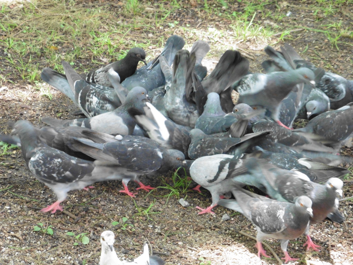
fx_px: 2029
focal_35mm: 199
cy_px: 132
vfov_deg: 7.5
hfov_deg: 9.9
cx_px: 176
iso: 800
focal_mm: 35.6
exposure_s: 1/60
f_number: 5.5
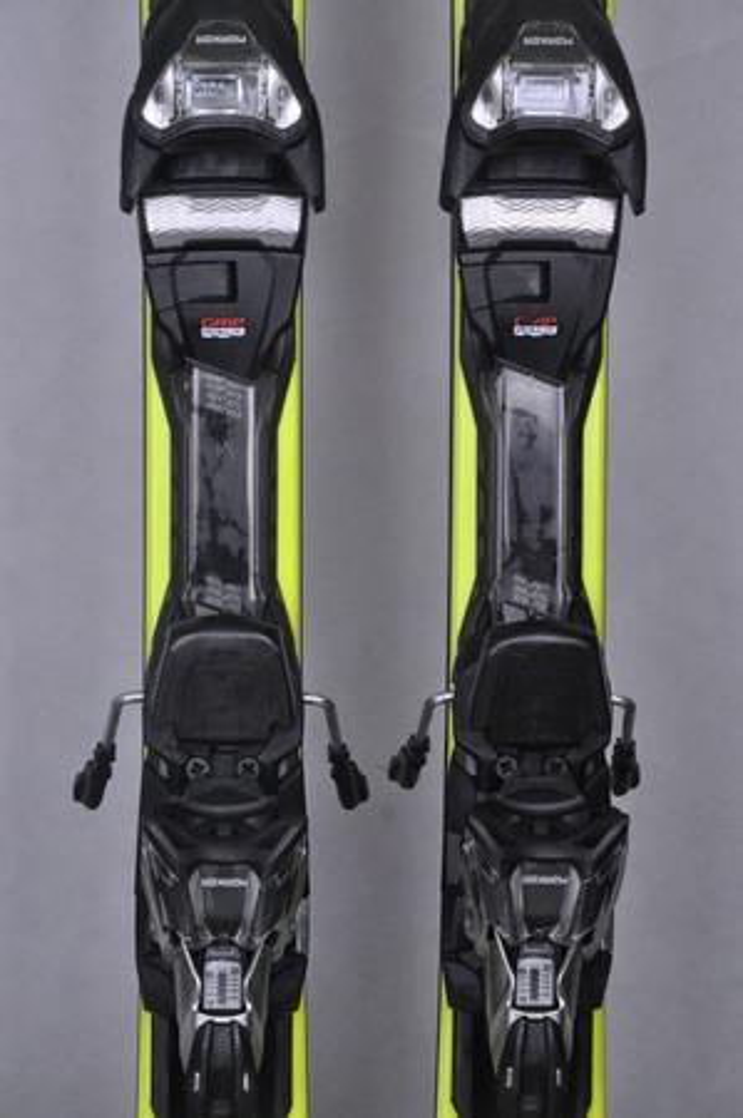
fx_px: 3956
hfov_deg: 10.7
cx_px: 372
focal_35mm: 128
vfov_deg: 16.1
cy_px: 559
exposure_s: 1/125
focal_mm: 85
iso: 3200
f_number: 9.5
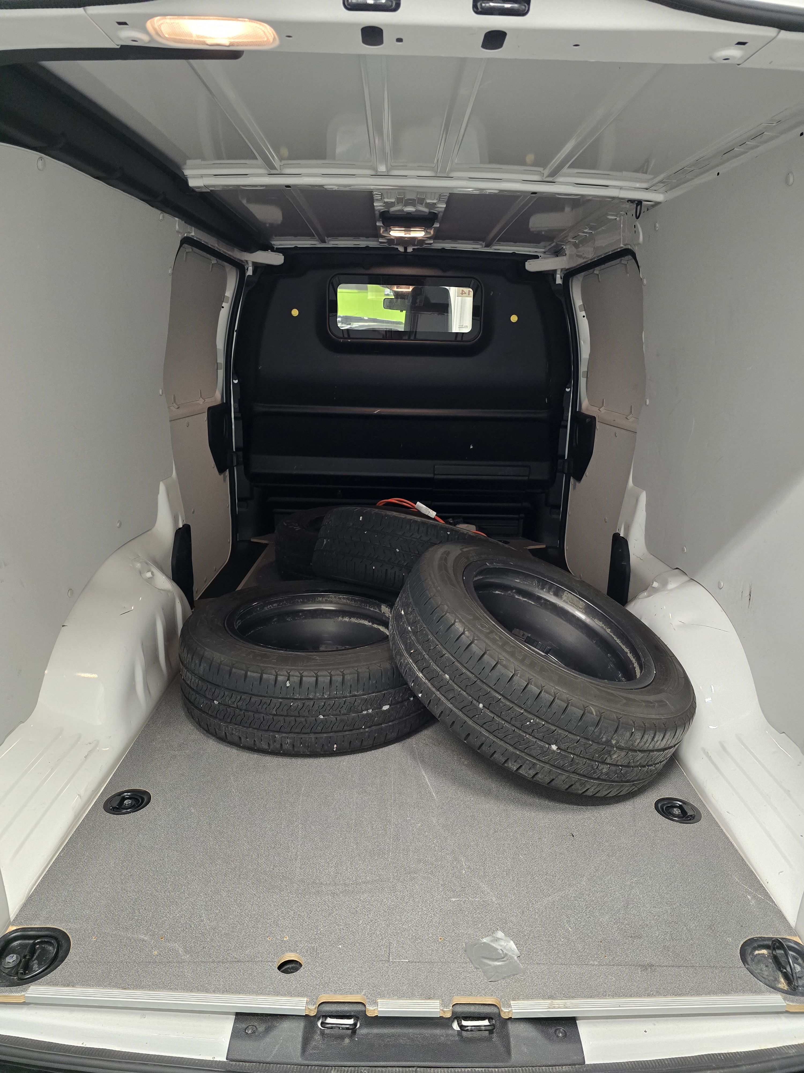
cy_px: 536
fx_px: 712
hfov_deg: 58.9
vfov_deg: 73.9
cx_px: 402
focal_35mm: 23
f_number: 1.7
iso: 1000
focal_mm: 6.3
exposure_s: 1/100
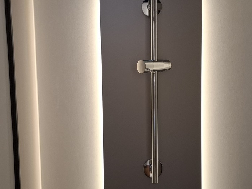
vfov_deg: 30.9
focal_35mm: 47
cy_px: 94
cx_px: 144
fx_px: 342
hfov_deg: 40.3
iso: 200
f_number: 1.8
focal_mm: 5.54
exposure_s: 1/50
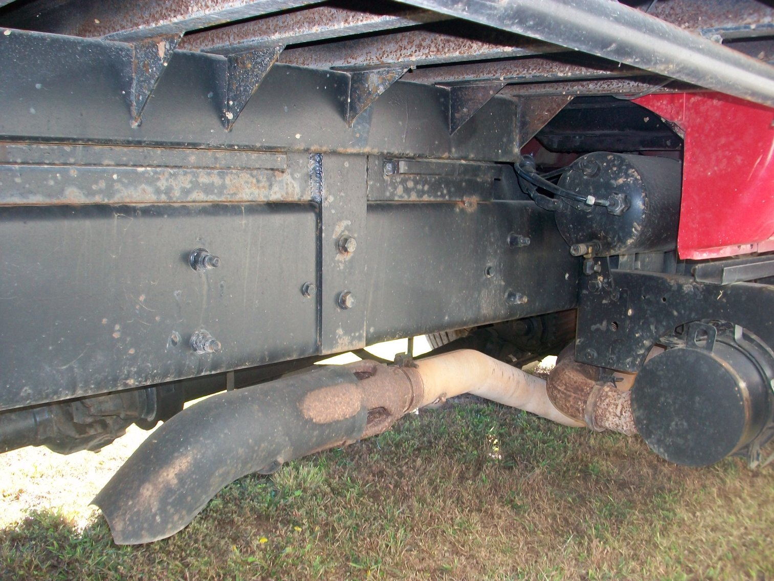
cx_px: 387
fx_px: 760
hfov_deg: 54.0
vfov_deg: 41.8
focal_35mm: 34
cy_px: 290
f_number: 2.8
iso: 80
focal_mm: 5.7
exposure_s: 1/80
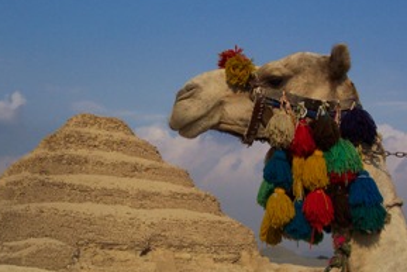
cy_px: 159
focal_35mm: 59
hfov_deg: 33.9
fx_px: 667
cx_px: 184
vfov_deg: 23.0
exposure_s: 1/1000
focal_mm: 8
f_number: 4.8
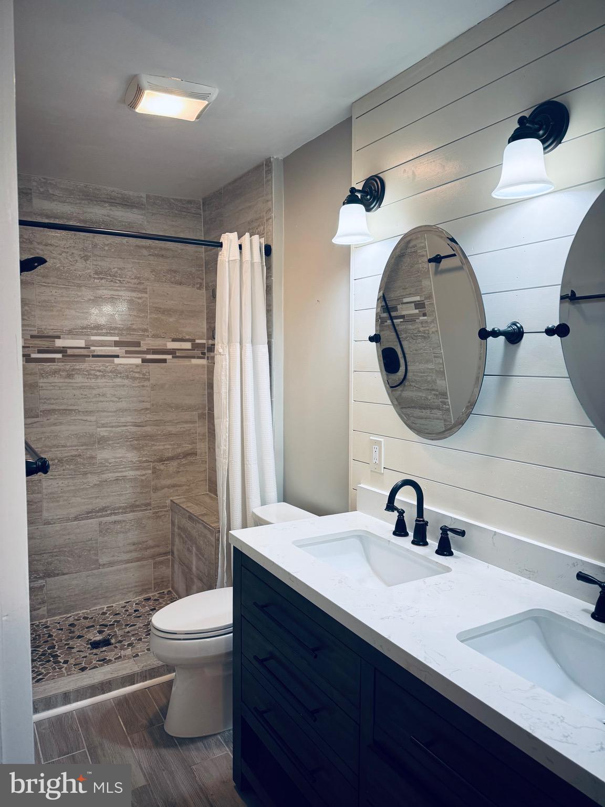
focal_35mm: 24
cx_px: 302
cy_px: 404
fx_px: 559
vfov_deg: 71.6
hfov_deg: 56.8
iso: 200
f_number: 1.78
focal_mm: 6.76
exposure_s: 1/120
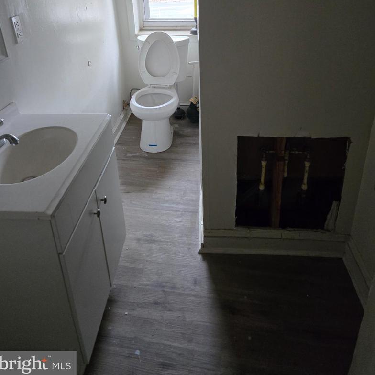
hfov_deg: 57.3
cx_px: 186
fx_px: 343
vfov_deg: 55.9
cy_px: 120
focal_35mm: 28
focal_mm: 5.4
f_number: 1.8
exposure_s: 1/120
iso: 800
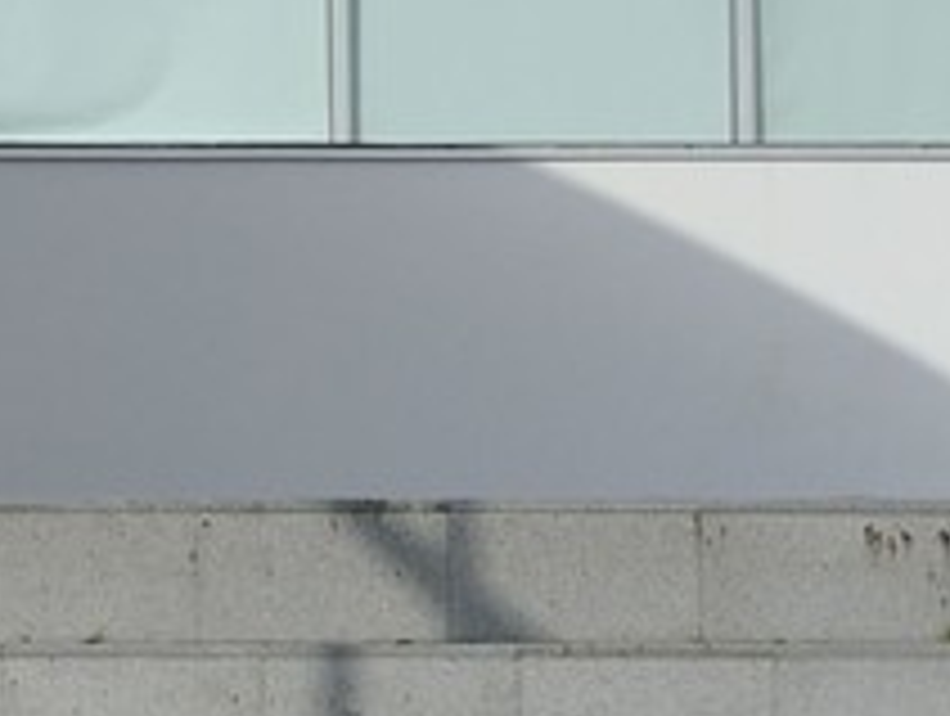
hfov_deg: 3.7
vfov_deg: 2.9
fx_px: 13993
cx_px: -2341
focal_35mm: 509
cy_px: -811
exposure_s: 1/400
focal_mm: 70
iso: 200
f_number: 11
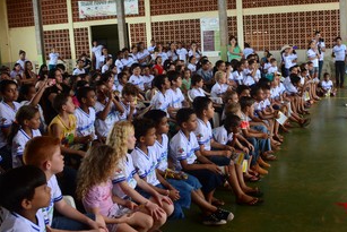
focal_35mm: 44
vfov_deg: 30.5
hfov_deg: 43.8
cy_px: 103
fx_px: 424
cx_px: 235
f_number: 5.6
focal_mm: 20
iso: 400
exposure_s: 1/160
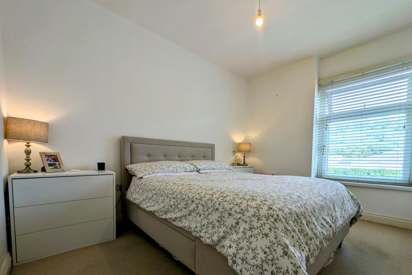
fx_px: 172
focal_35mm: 15
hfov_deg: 100.2
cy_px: 168
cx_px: 221
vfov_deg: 76.3
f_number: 1.95
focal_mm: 2.23
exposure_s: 1/178
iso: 45
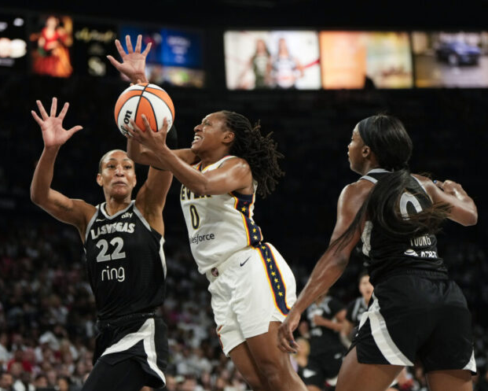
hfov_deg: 16.2
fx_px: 1719
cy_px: 196
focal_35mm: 119
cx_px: 236
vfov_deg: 13.0
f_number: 2.8
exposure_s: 1/1600
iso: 2500
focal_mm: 105
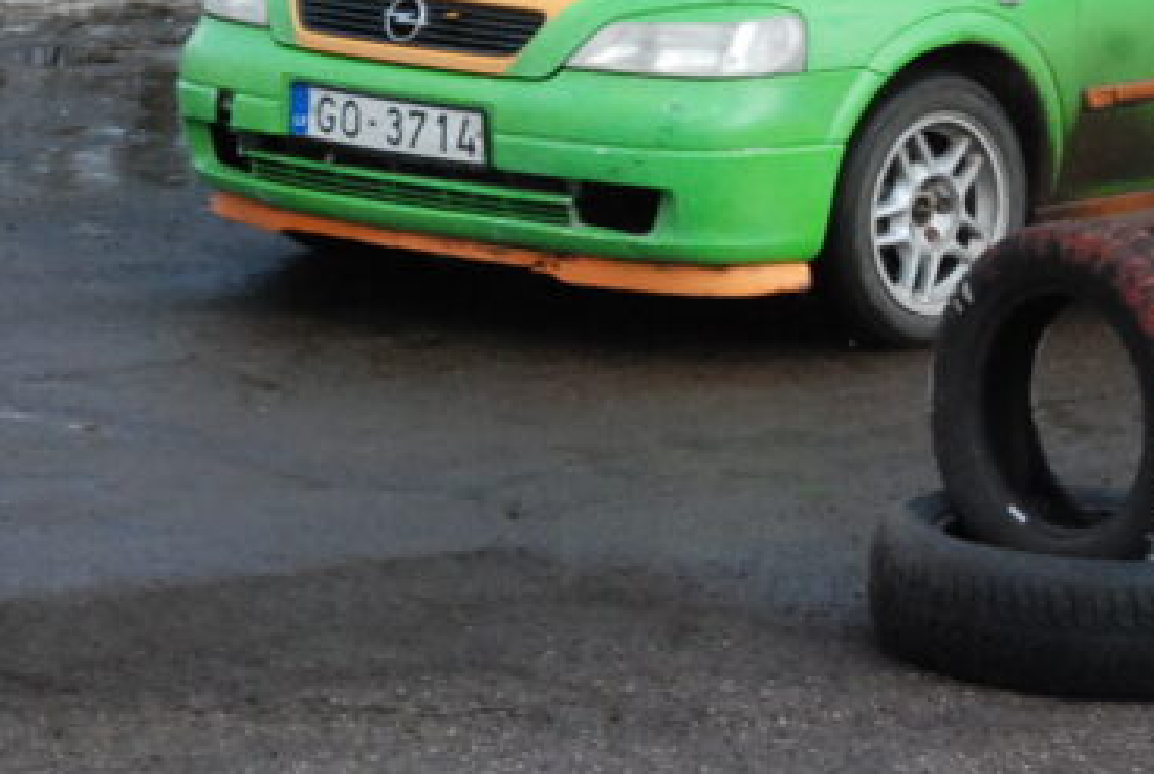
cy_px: 143
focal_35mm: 159
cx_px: 346
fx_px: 5105
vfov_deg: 8.6
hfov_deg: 12.9
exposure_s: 1/640
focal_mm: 38
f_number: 13
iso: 1600
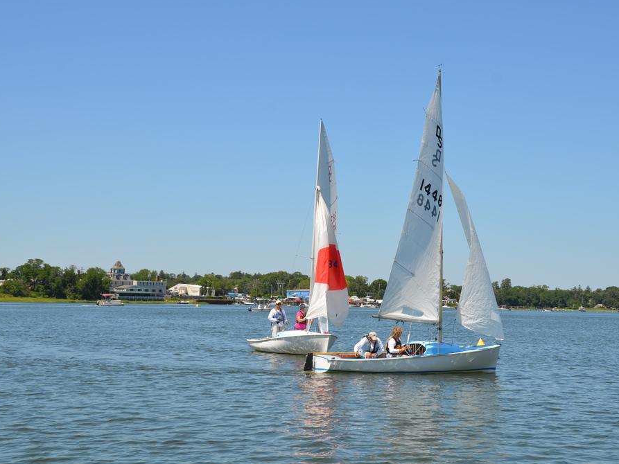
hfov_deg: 29.4
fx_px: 1180
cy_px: 232
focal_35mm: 66
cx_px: 345
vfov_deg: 22.3
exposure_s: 1/250
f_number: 8
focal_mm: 40
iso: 100
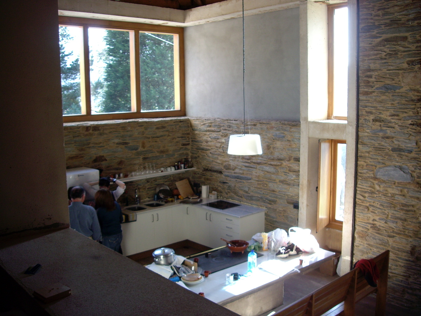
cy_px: 158
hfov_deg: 49.0
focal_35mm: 38
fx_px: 462
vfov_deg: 37.7
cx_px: 210
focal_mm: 6.2
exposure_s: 1/50
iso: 100
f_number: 2.7
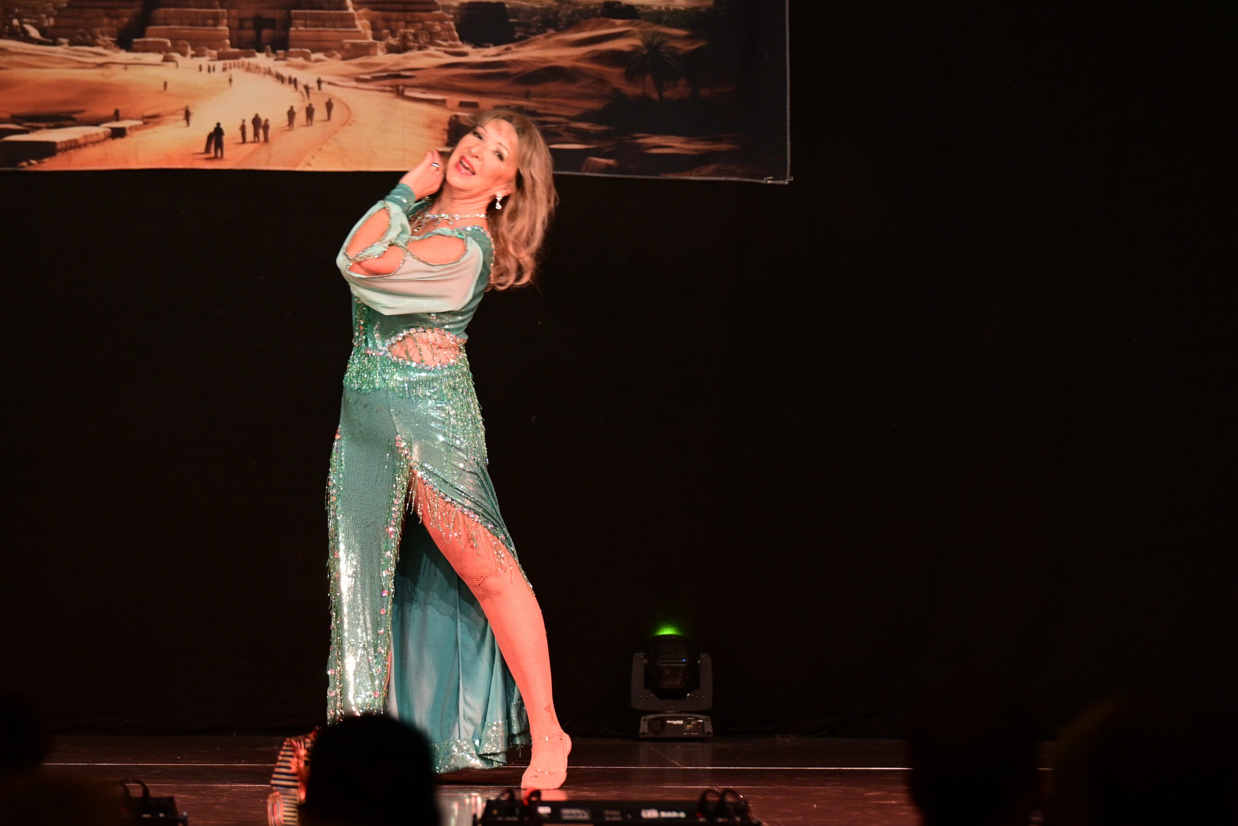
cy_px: 413
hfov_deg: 11.0
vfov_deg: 7.3
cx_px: 619
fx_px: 6448
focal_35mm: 188
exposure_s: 1/125
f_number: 2.8
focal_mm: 125
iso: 1100
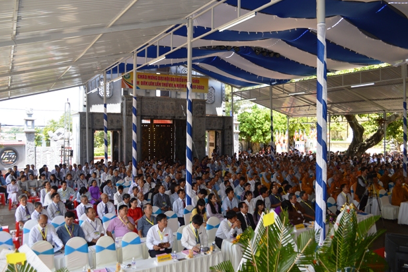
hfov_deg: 65.5
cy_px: 136
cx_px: 200
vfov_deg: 46.4
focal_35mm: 28
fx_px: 317
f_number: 4
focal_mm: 18
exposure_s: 1/200
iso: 100
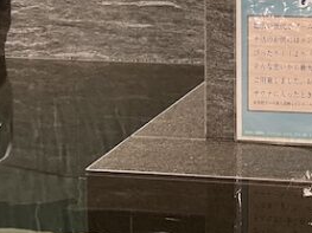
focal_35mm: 66
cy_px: -54
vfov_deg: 20.6
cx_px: 373
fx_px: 595
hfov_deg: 26.2
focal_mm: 5.7
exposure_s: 1/60
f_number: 1.5
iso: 500
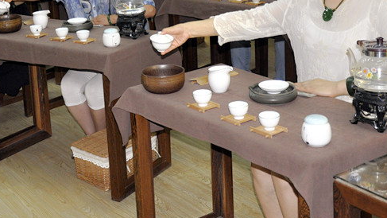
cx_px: 129
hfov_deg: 31.2
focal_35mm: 67
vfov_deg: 17.7
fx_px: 688
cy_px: 19
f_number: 4
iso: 800
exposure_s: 1/60
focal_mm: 26
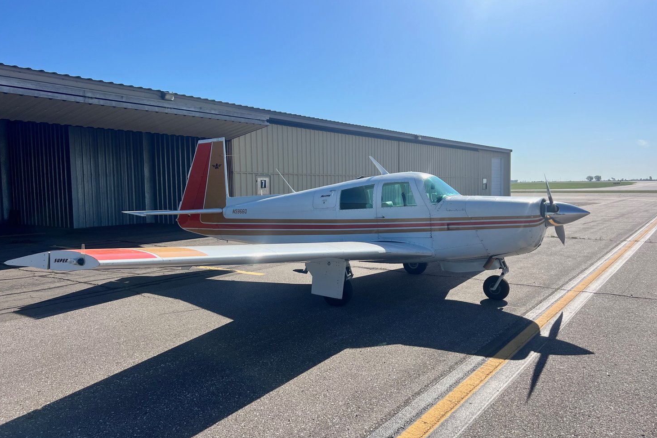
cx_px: 321
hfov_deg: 65.5
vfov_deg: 46.4
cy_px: 217
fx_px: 511
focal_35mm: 28
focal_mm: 5.7
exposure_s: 1/6993
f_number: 1.5
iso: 50
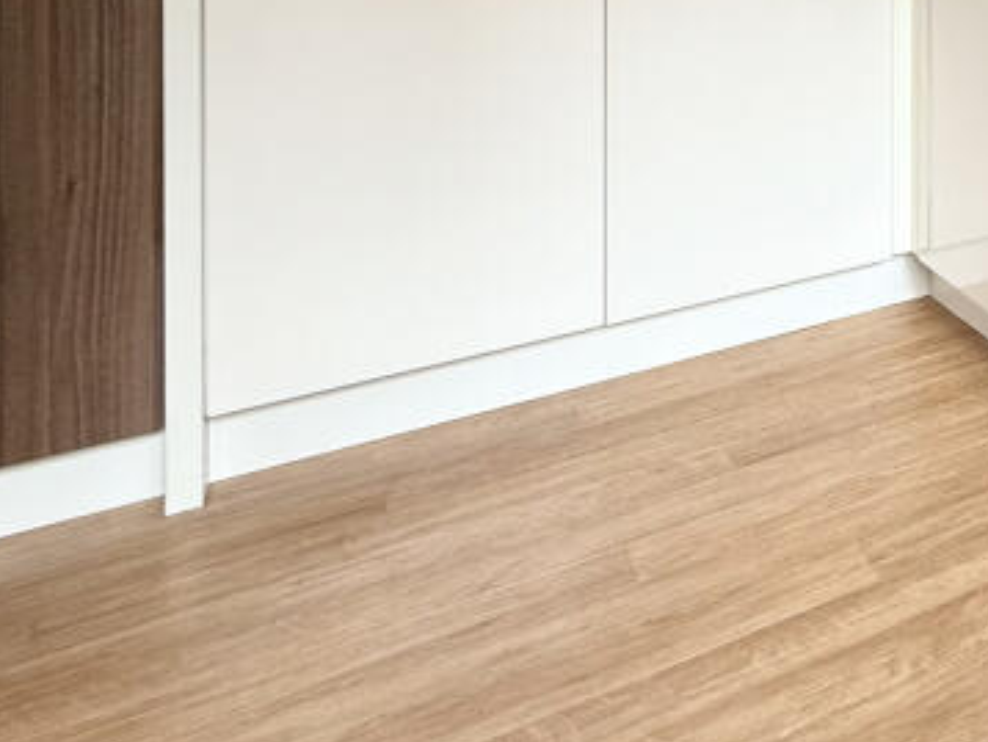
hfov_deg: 32.5
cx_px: 1336
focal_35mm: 40
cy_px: -146
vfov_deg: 30.6
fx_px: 1142
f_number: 2.2
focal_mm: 2.22
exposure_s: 1/100
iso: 160
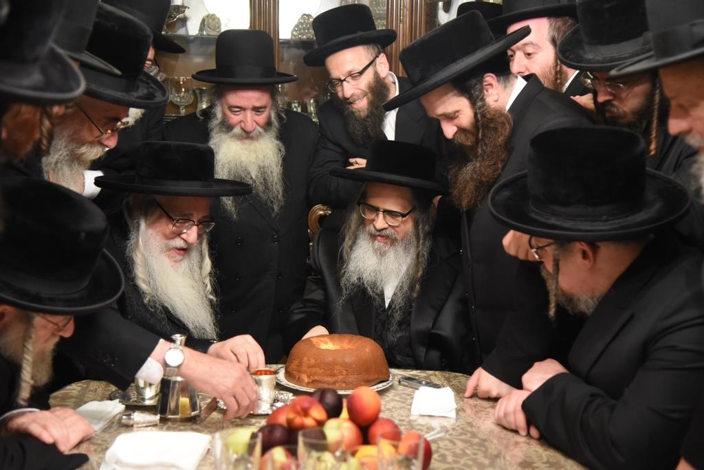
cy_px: 235
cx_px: 352
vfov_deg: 23.4
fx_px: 1135
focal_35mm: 58
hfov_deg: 34.5
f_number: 4
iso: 4000
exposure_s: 1/60
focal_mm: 58
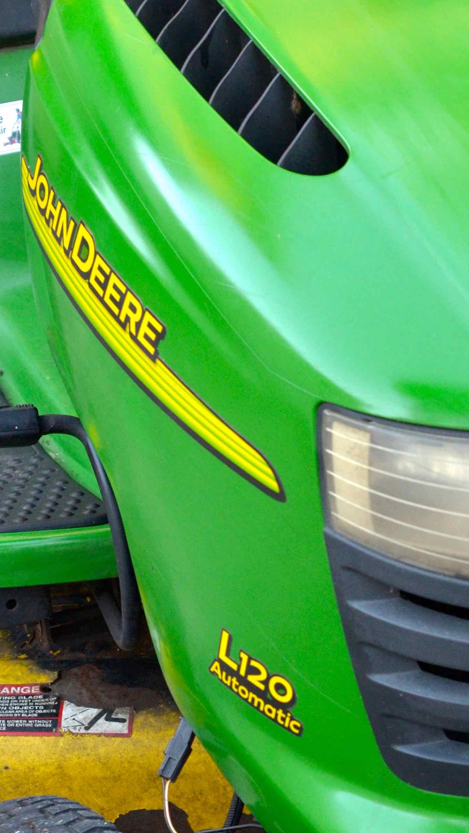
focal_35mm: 112
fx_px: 2477
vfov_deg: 18.9
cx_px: 433
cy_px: 694
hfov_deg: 10.7
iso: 800
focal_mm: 35
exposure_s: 1/125
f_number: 5
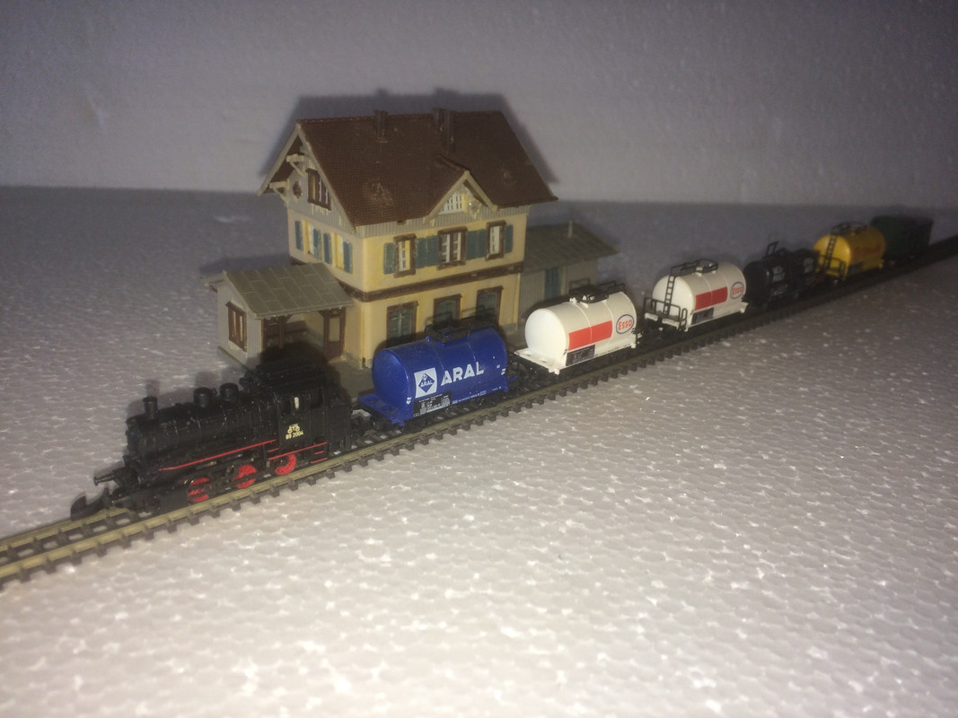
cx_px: 479
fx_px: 802
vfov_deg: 48.2
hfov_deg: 61.7
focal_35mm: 29
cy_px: 359
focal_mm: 4.15
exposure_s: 1/131
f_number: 2.2
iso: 32
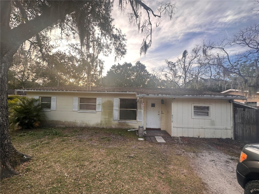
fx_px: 105
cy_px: 97
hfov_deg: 102.1
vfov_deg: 85.7
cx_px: 130
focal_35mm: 14
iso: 40
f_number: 2.2
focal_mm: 2.22
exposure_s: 1/150
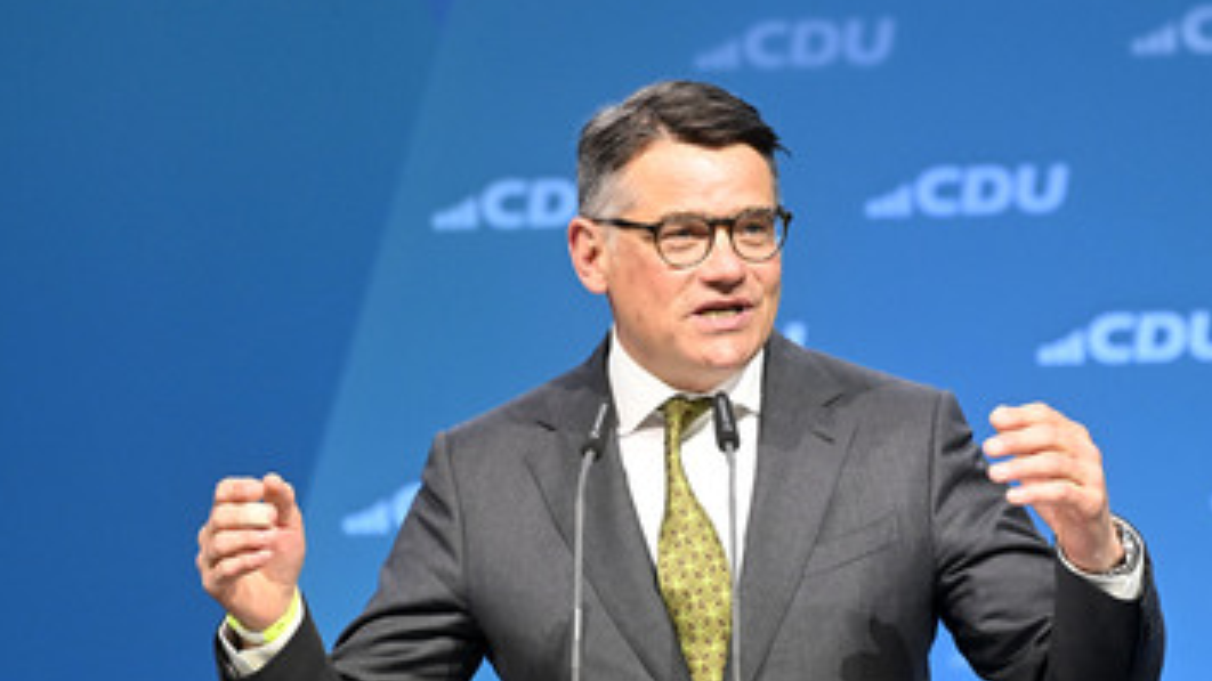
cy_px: 469
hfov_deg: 4.3
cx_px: 680
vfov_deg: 2.4
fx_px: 16291
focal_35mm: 507
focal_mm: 380
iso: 8000
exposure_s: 1/500
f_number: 5.6
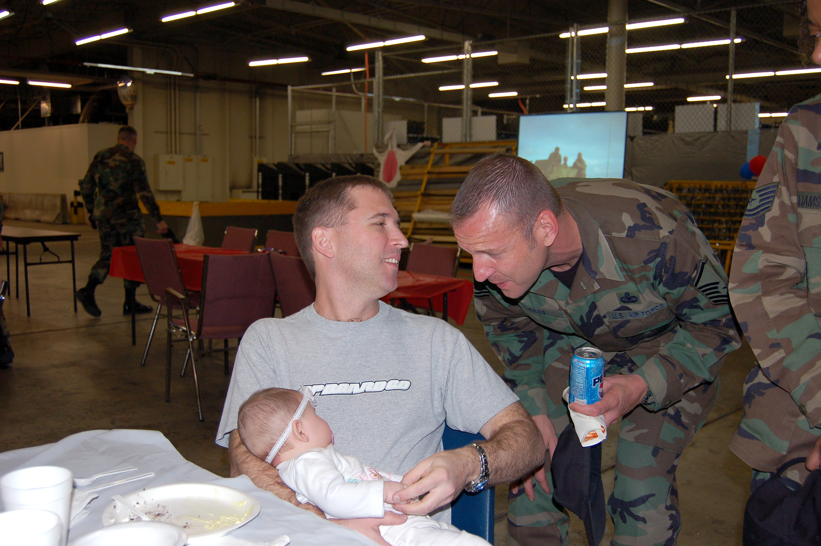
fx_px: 820
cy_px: 273
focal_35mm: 36
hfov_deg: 53.2
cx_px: 410
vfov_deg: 36.8
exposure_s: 1/60
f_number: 4
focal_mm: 24
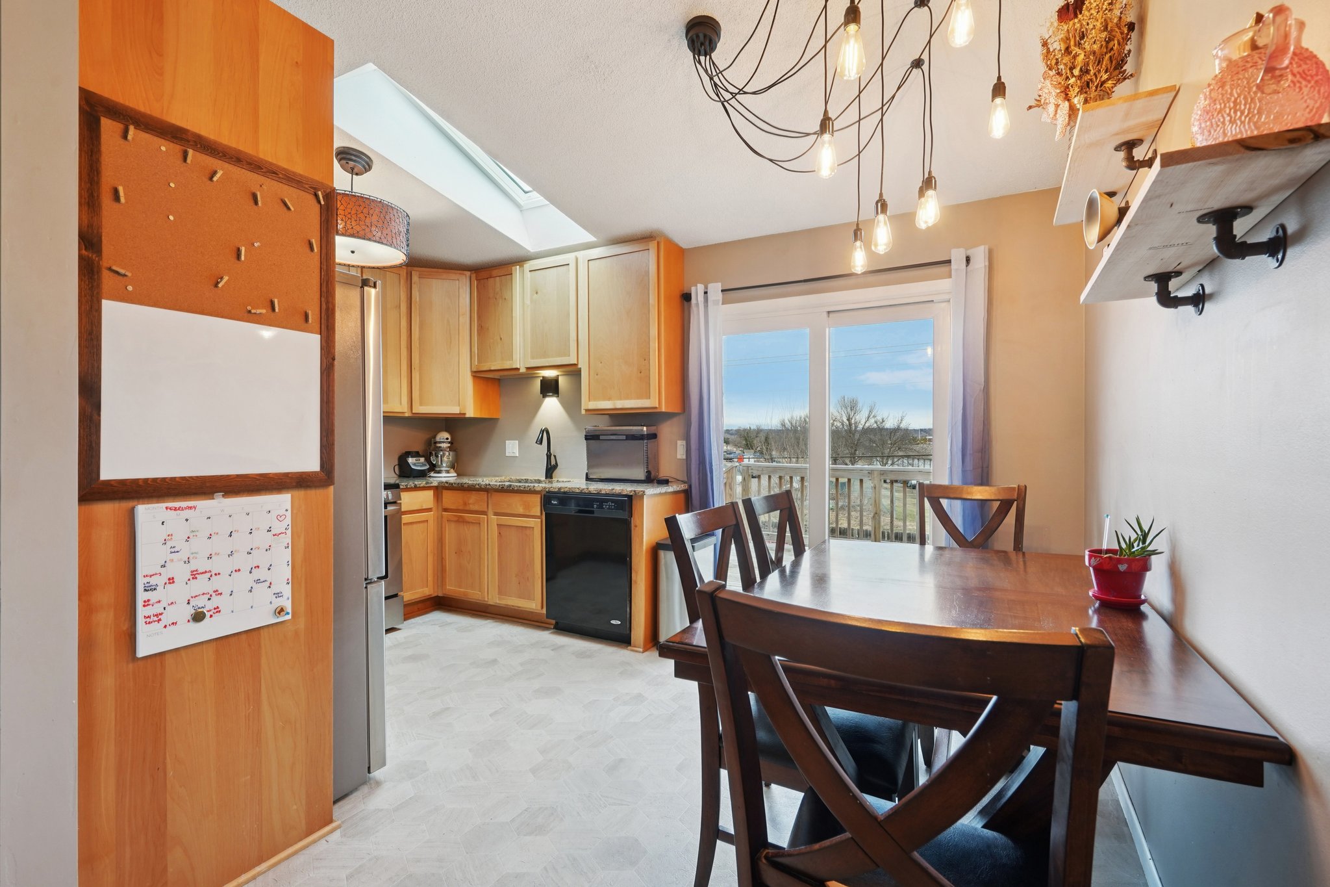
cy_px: 444
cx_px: 665
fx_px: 591
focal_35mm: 16
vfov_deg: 73.7
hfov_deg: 96.7
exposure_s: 1/40
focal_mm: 16
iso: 400
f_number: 8
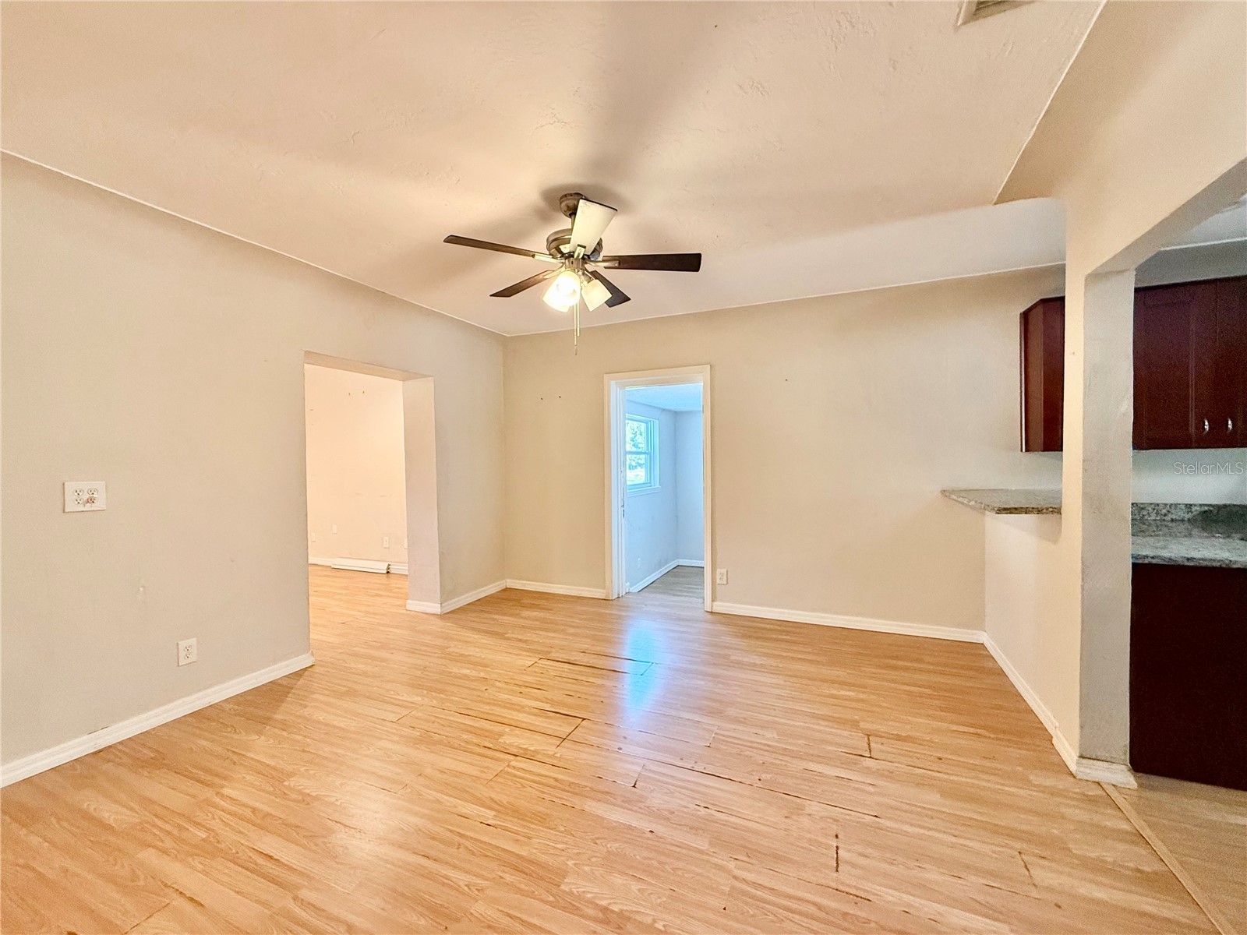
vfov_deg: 85.7
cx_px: 624
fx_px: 504
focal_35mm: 14
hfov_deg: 102.1
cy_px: 468
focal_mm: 2.22
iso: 400
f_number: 2.2
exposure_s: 1/60
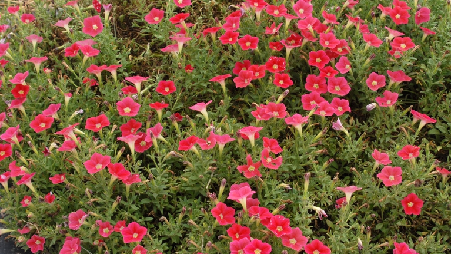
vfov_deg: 19.1
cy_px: 129
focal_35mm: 63
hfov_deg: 33.3
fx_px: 753
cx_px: 244
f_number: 9
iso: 400
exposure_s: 1/250
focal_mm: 30
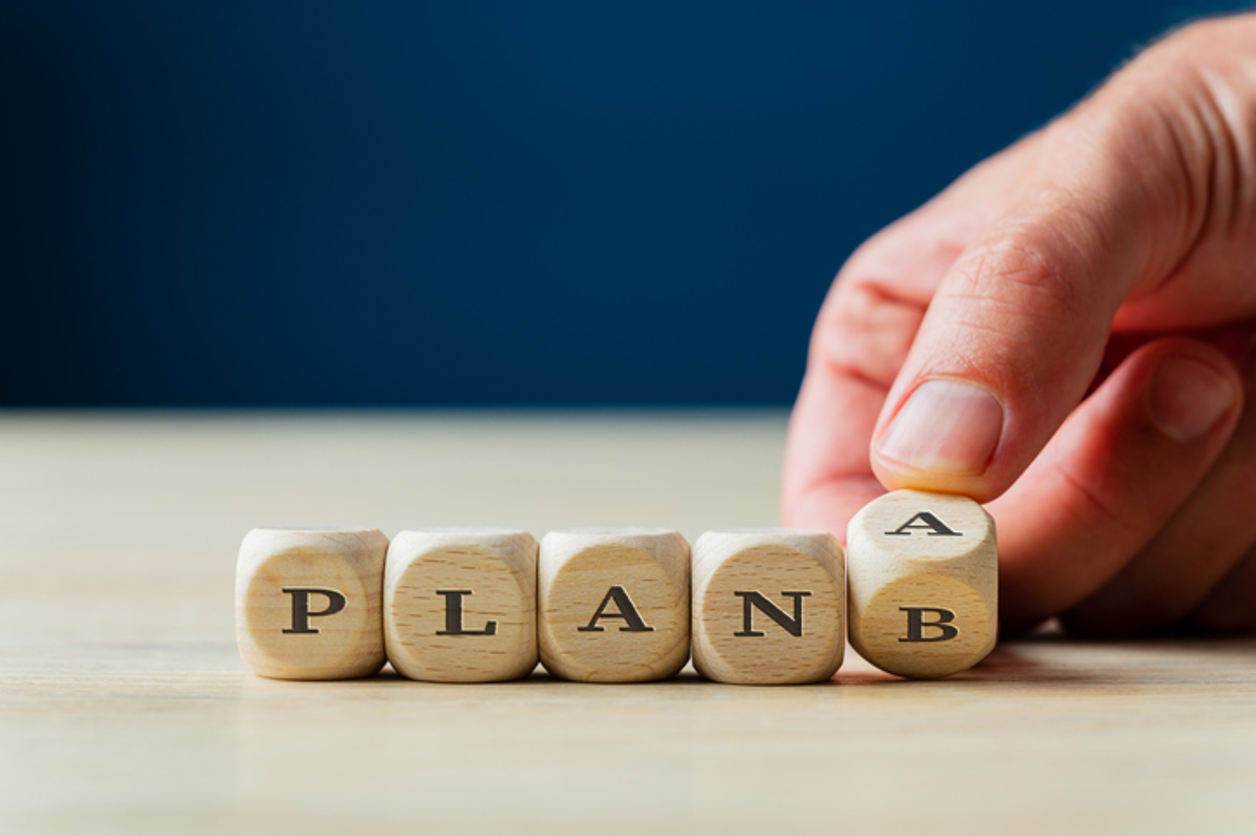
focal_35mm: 70
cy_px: 418
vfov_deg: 19.4
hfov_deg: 28.9
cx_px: 628
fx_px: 2441
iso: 100
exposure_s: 1/160
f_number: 8
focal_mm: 70
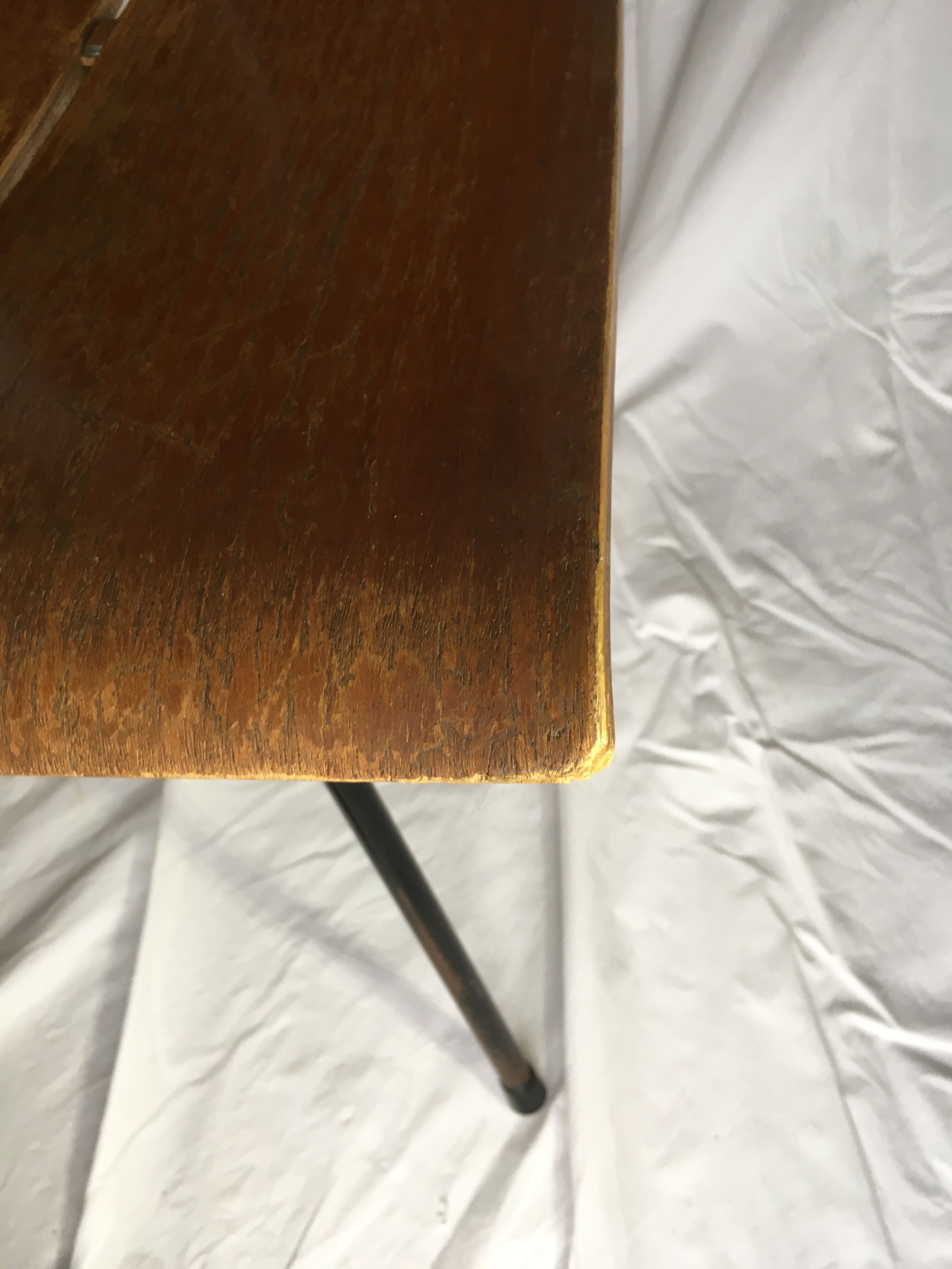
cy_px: 634
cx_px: 476
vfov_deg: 61.7
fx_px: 1063
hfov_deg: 48.2
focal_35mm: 29
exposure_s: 1/33
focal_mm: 4.15
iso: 64
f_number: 2.2
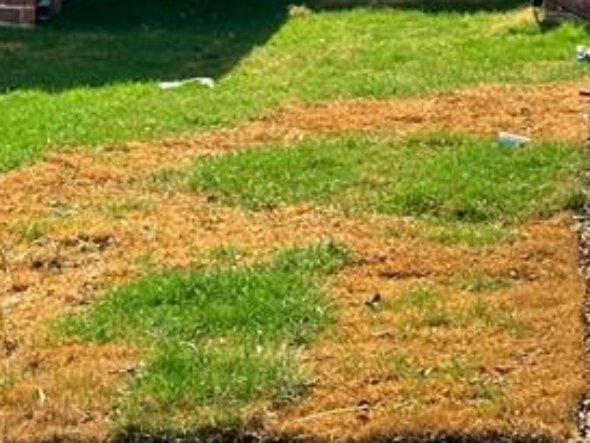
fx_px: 3069
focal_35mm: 180
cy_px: -339
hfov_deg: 11.0
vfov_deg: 8.0
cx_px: 370
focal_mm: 6.86
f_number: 1.78
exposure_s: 1/2667
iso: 64
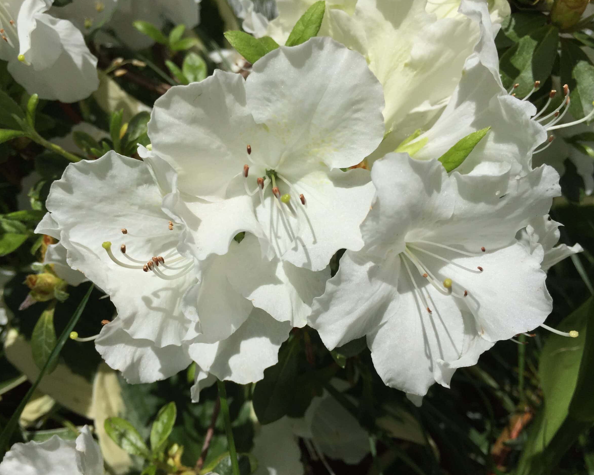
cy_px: 242
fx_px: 545
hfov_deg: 57.2
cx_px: 288
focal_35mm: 31
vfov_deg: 47.1
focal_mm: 4.15
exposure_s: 1/9901
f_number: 2.2
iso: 32
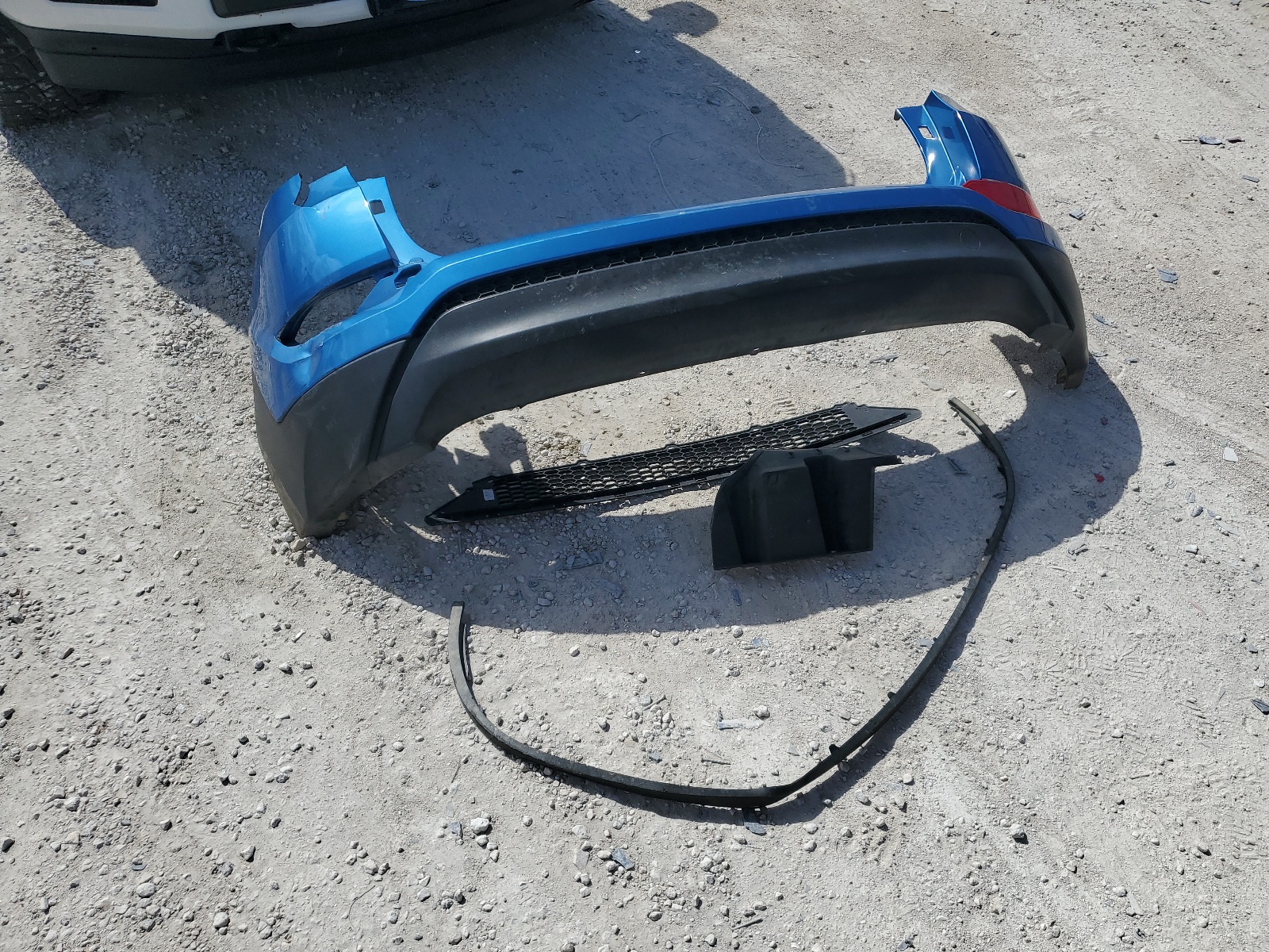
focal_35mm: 26
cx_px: 634
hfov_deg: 67.3
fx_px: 953
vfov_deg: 53.1
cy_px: 476
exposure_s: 1/10000
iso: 50
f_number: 1.5
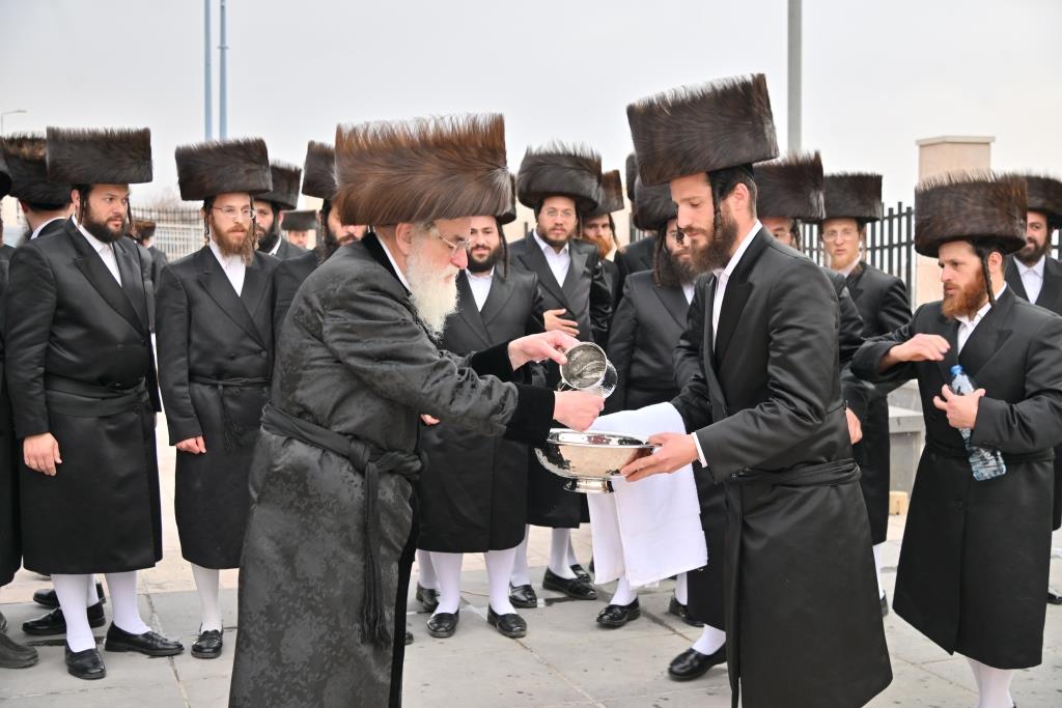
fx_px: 1298
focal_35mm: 44
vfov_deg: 30.5
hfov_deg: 44.5
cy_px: 354
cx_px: 531
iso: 200
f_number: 4.5
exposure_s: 1/100
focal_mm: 44
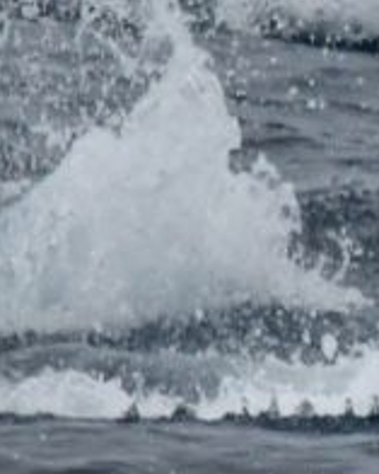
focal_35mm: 2294
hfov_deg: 0.7
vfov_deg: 0.8
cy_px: -13
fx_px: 32140
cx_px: 903
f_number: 6.3
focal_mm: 600
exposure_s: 1/8000
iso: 1600
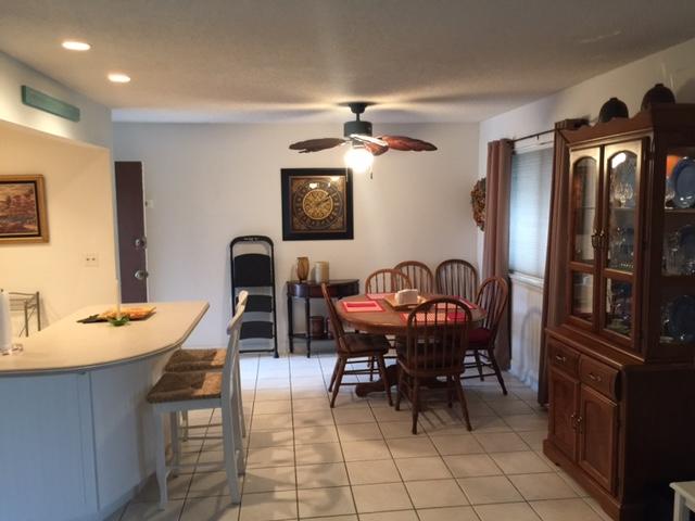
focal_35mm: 29
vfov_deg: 48.2
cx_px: 348
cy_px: 260
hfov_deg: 61.7
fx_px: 582
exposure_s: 1/15
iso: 100
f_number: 2.2
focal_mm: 4.15
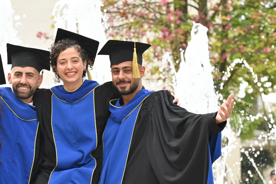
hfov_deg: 7.8
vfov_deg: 5.2
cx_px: 69
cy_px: 141
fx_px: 2022
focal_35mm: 264
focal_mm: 160
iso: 320
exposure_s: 1/250
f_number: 7.1
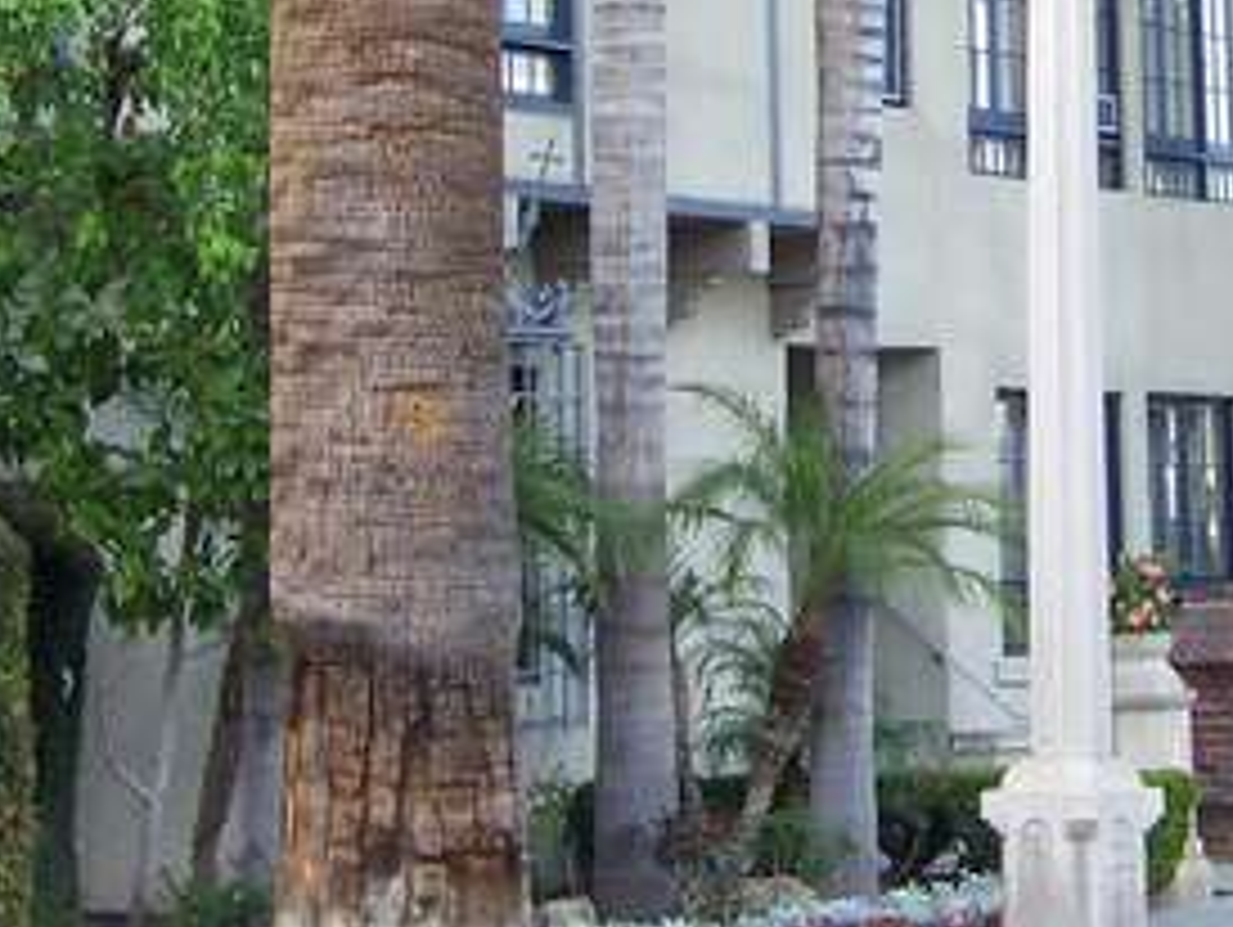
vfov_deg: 13.8
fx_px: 3743
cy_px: -94
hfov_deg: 18.5
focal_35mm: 105
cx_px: 1062
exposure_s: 1/60
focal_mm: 5.85
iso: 64
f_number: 2.8
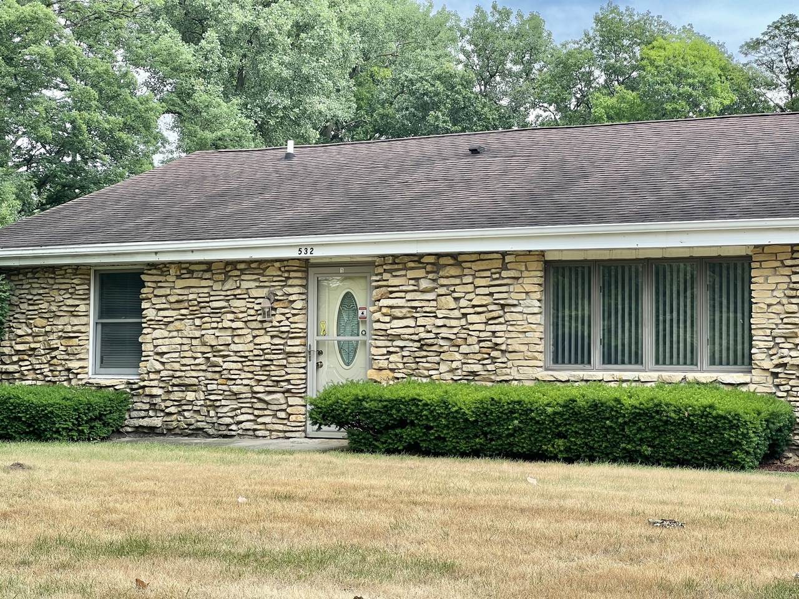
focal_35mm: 77
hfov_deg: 25.3
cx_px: 400
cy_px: 300
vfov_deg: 19.1
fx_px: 1777
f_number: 2.8
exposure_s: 1/120
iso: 32
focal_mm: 9
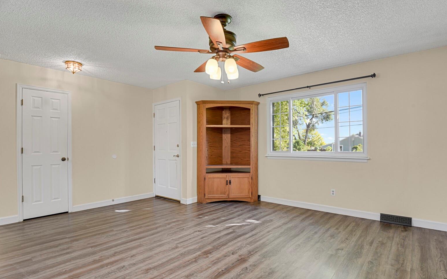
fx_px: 219
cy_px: 143
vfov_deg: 65.0
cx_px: 231
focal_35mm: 18
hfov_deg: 91.1
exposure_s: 3
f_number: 8
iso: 250
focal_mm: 17
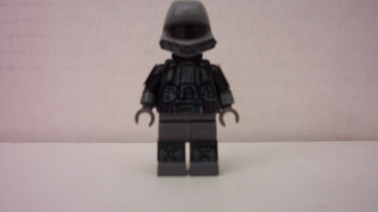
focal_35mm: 37
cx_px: 187
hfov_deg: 54.0
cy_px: 93
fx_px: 371
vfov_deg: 31.9
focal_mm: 7.5
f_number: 2.8
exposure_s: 1/30
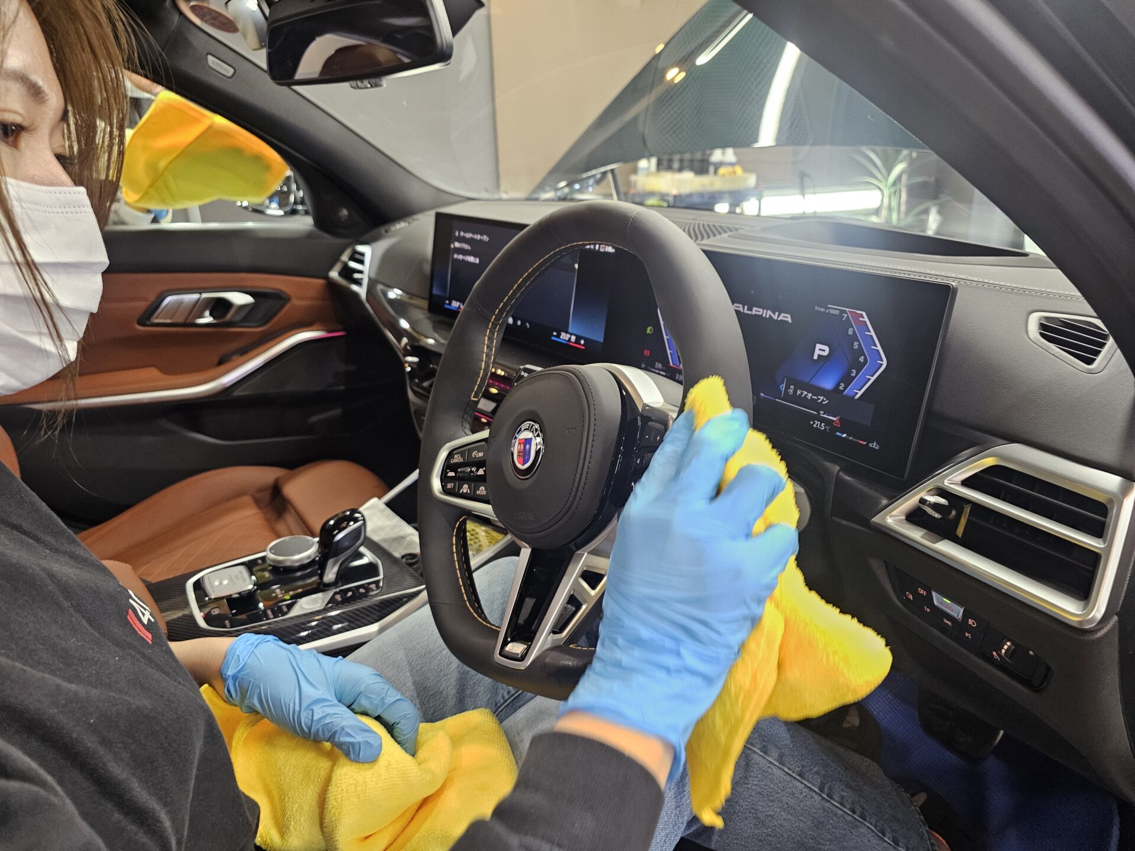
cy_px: 426
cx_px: 568
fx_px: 754
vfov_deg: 58.9
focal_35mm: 23
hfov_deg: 73.9
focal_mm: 6.3
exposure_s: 1/70
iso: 250
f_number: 1.7
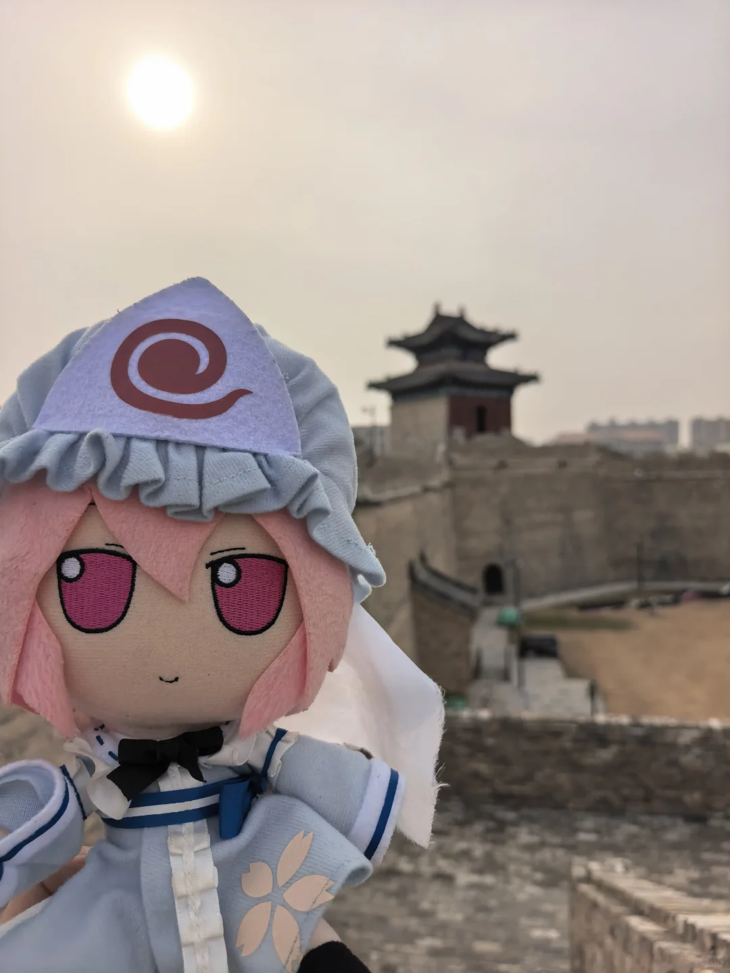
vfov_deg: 71.6
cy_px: 486
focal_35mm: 24
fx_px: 675
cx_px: 365
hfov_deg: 56.8
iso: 125
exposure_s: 1/20000
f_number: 2
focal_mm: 5.75
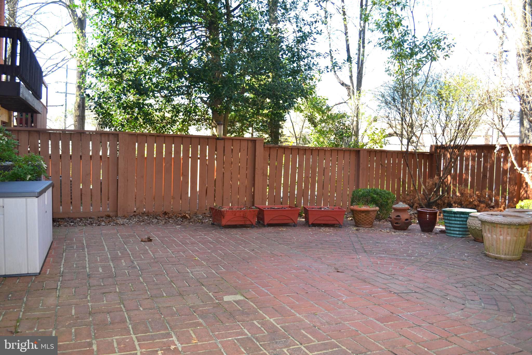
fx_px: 399
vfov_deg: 47.9
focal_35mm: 27
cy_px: 178
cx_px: 266
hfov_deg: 67.4
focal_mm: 18
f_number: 4
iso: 140
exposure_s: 1/125
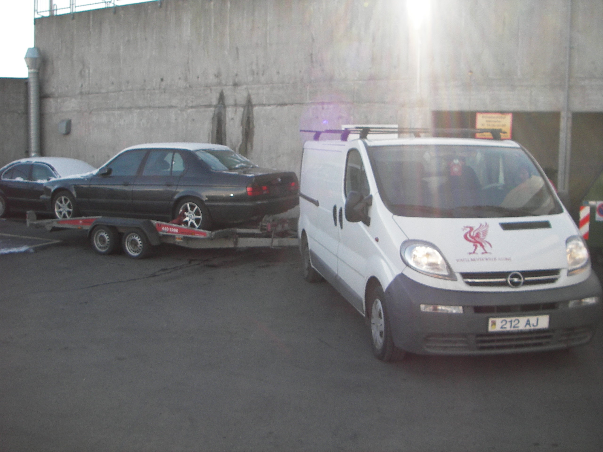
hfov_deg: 49.0
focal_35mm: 38
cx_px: 302
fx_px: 662
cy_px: 226
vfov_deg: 37.7
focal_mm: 6.3
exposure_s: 1/200
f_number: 3.3
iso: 50
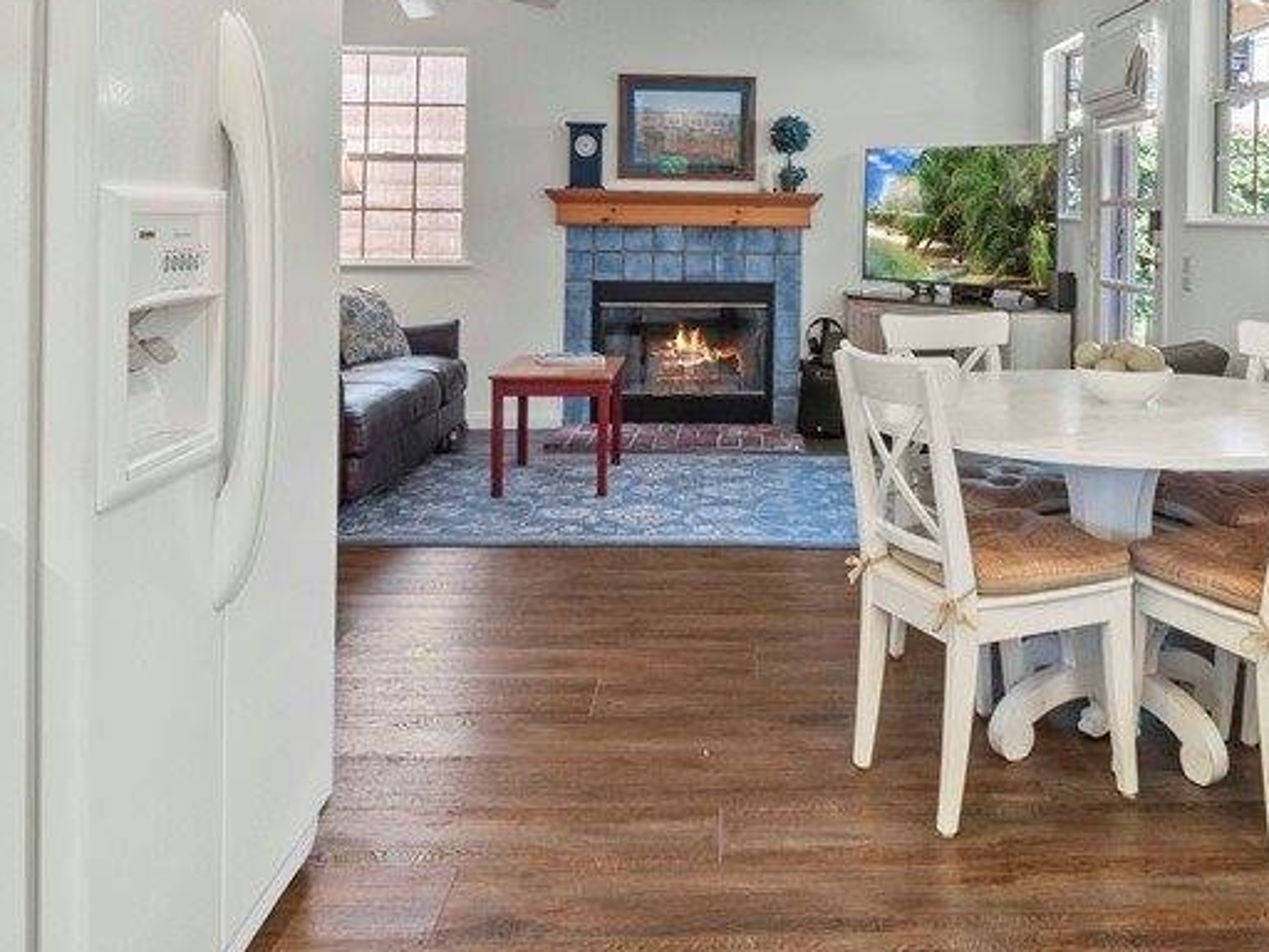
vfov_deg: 42.8
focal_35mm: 32
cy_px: 243
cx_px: 806
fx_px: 1173
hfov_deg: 56.0
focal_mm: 8
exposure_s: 1/1.67
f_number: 8
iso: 200
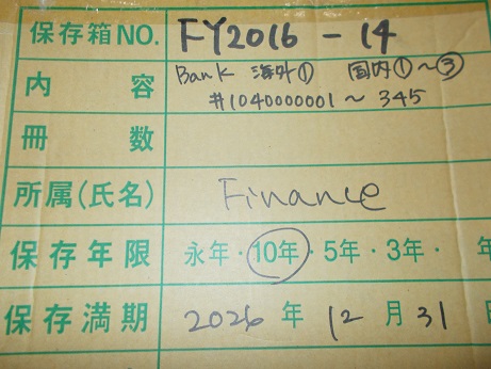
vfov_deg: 53.1
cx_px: 246
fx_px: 369
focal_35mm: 26
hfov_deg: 67.3
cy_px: 184
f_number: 3.2
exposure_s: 1/25
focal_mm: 4.6
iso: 200
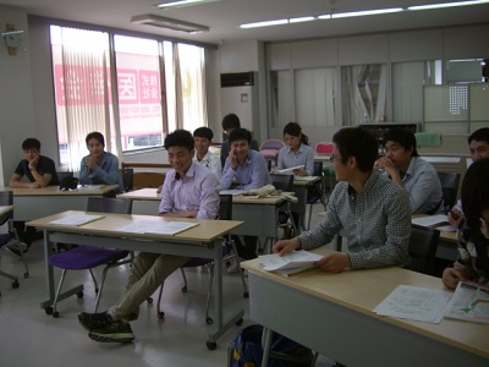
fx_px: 537
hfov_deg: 49.0
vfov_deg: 37.7
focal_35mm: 38
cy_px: 184
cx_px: 244
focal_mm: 7.9
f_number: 2.8
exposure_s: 1/100
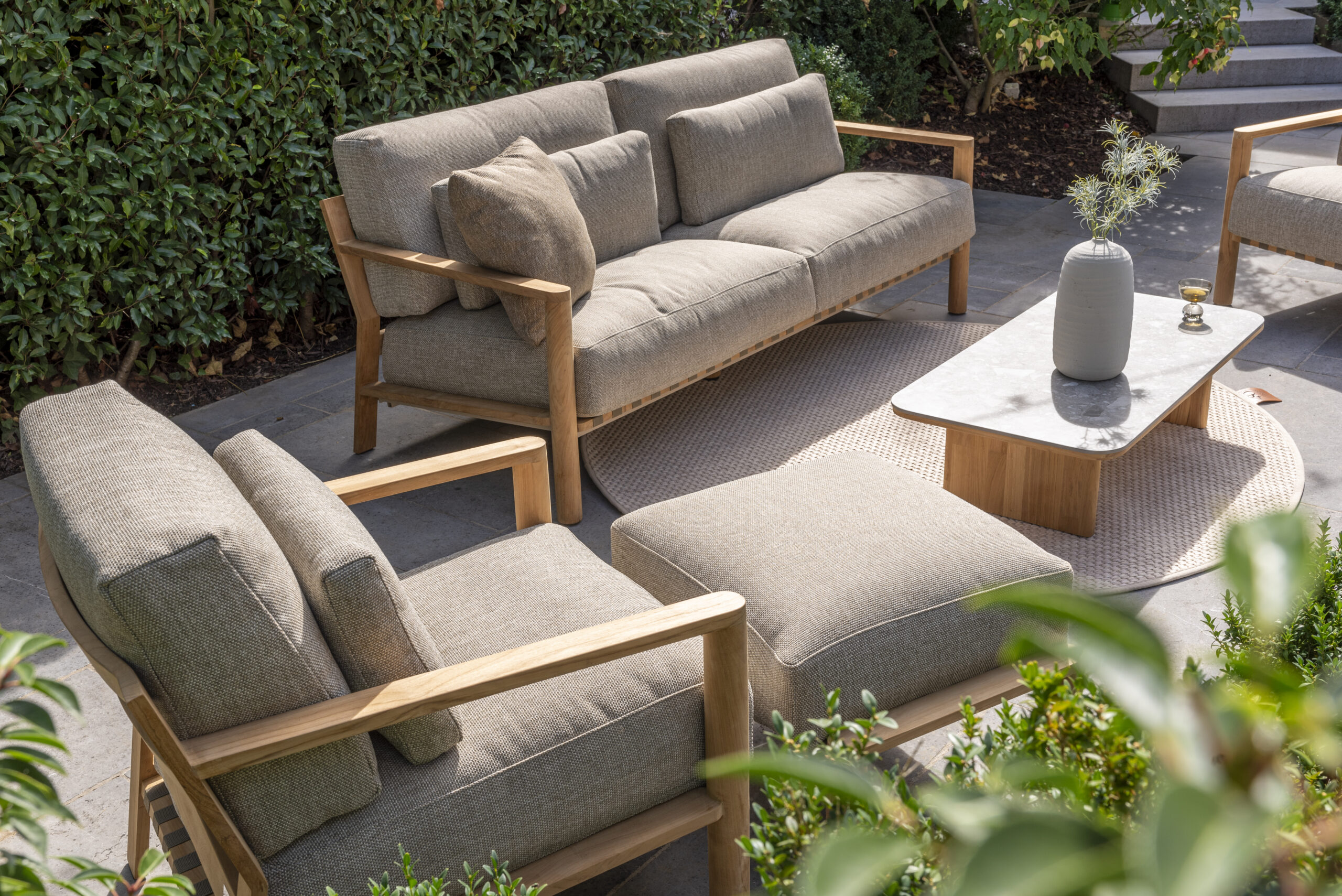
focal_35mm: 40
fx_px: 1492
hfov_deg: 48.4
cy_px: 448
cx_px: 671
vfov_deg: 33.4
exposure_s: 1/100
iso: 100
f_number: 9
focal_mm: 40
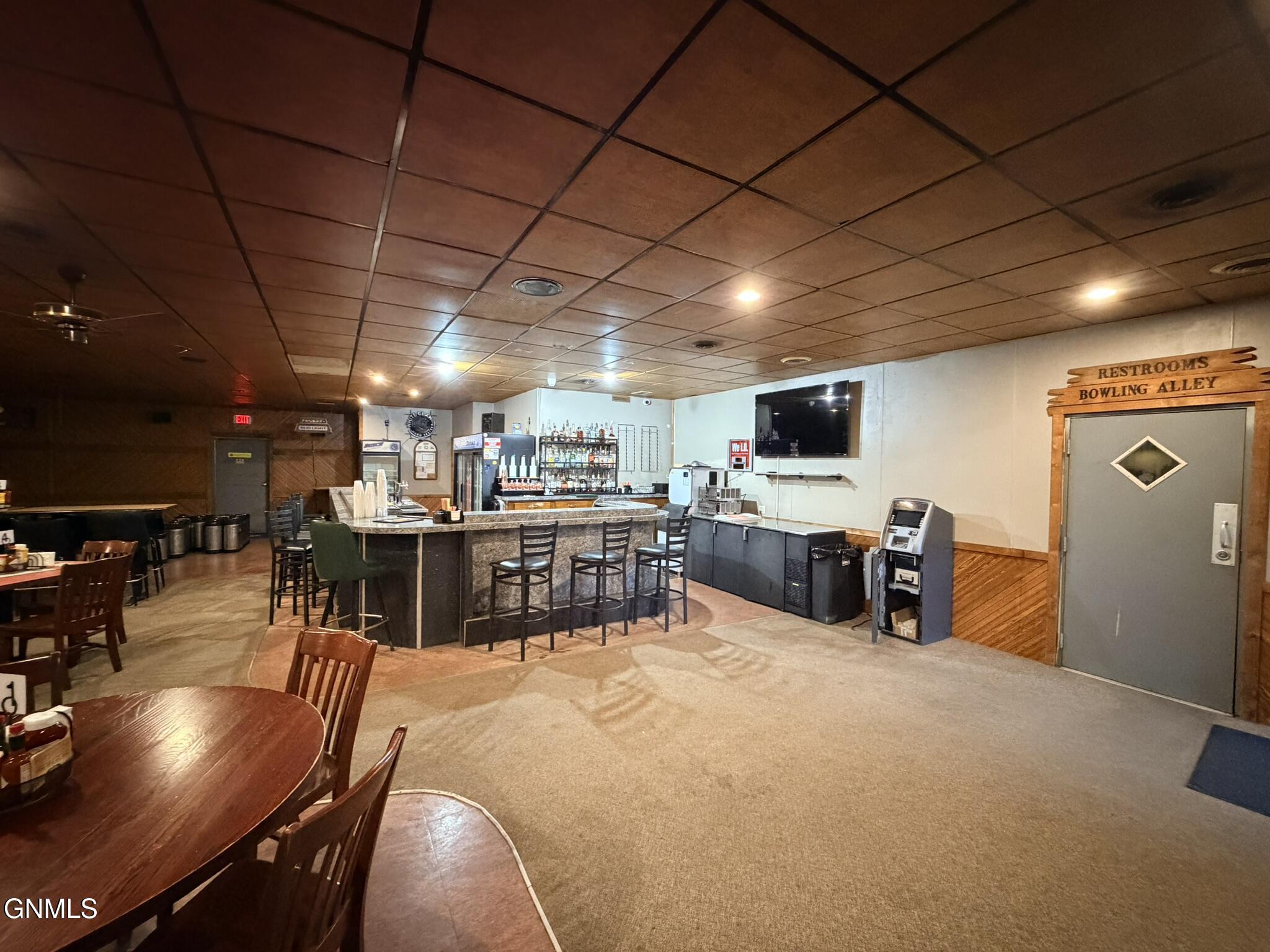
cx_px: 635
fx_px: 514
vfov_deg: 85.7
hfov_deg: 102.1
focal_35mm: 14
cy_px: 476
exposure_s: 1/40
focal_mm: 2.22
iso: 1250
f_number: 2.2
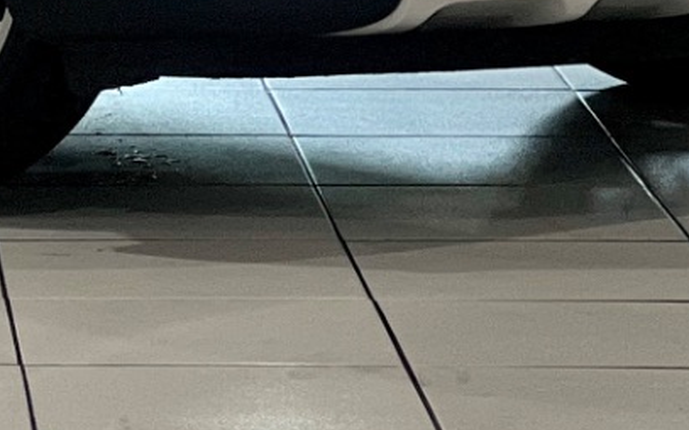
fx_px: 7226
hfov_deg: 5.4
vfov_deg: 3.4
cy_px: -730
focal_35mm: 385
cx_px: -152
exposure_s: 1/60
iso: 125
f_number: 2.8
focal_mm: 9
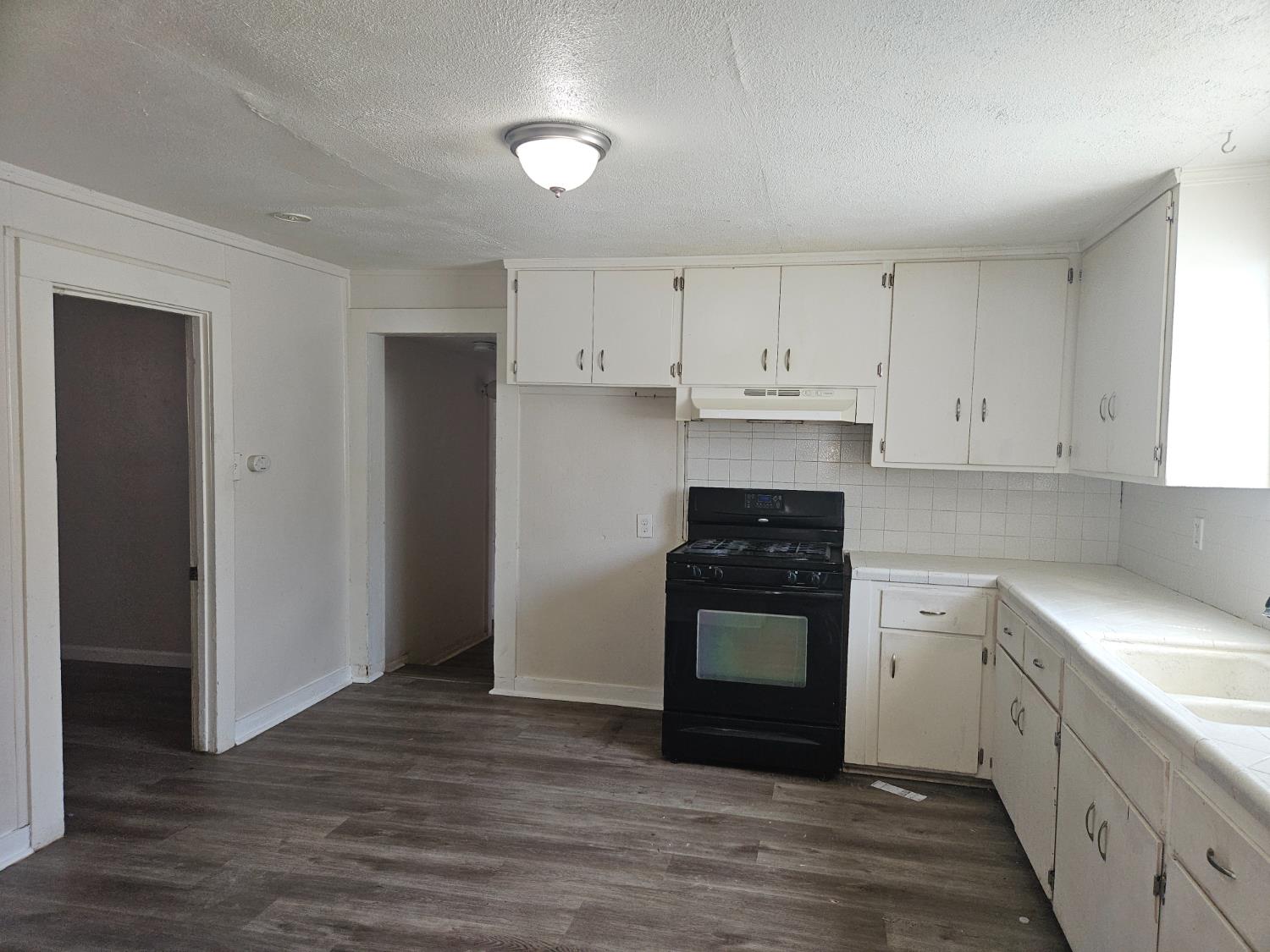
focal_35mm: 23
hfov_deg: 73.9
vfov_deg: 58.9
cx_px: 635
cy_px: 476
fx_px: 844
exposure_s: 1/60
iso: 64
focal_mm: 5.4
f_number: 1.8
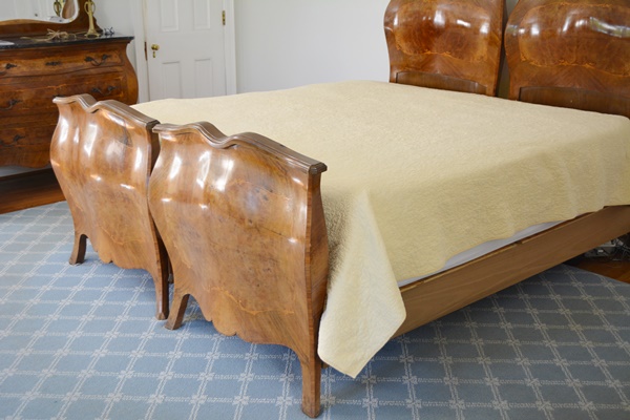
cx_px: 315
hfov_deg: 49.6
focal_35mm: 39
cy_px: 210
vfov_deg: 34.2
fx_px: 682
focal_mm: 26
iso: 560
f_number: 4.2
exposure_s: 1/60
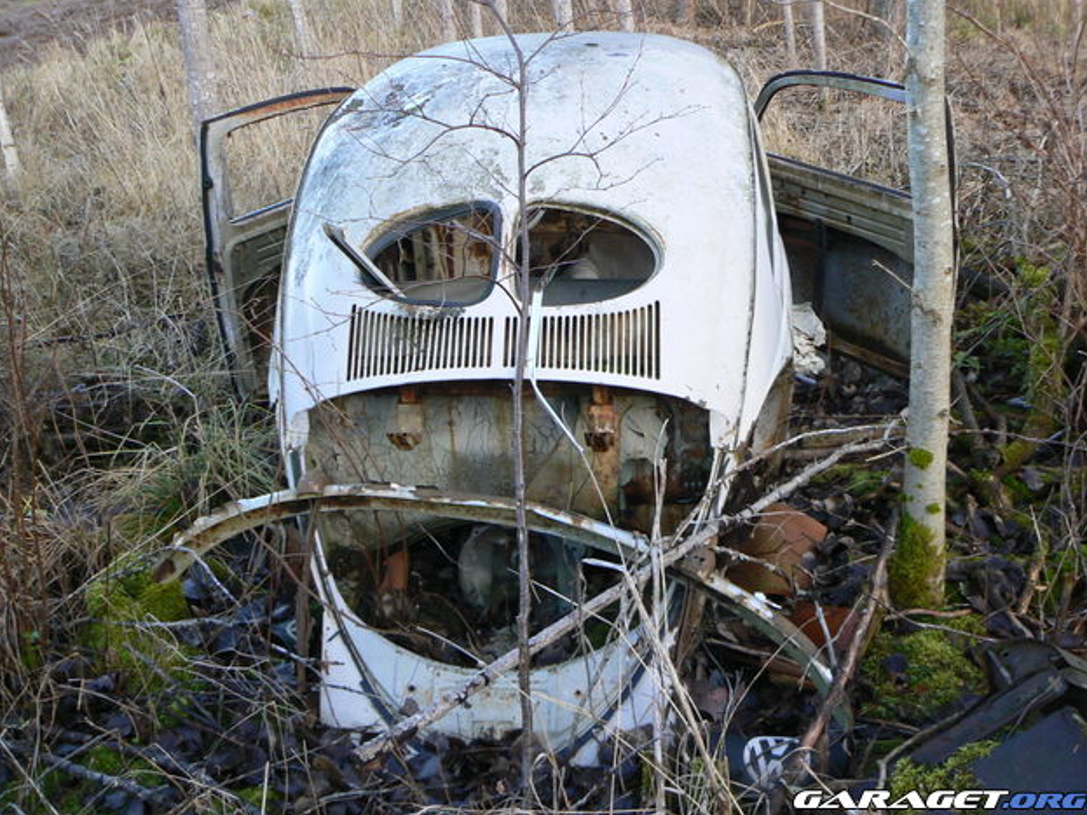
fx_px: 1162
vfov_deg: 38.7
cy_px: 398
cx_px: 534
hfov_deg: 50.1
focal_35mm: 37
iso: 80
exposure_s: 1/30
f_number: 2.8
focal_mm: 6
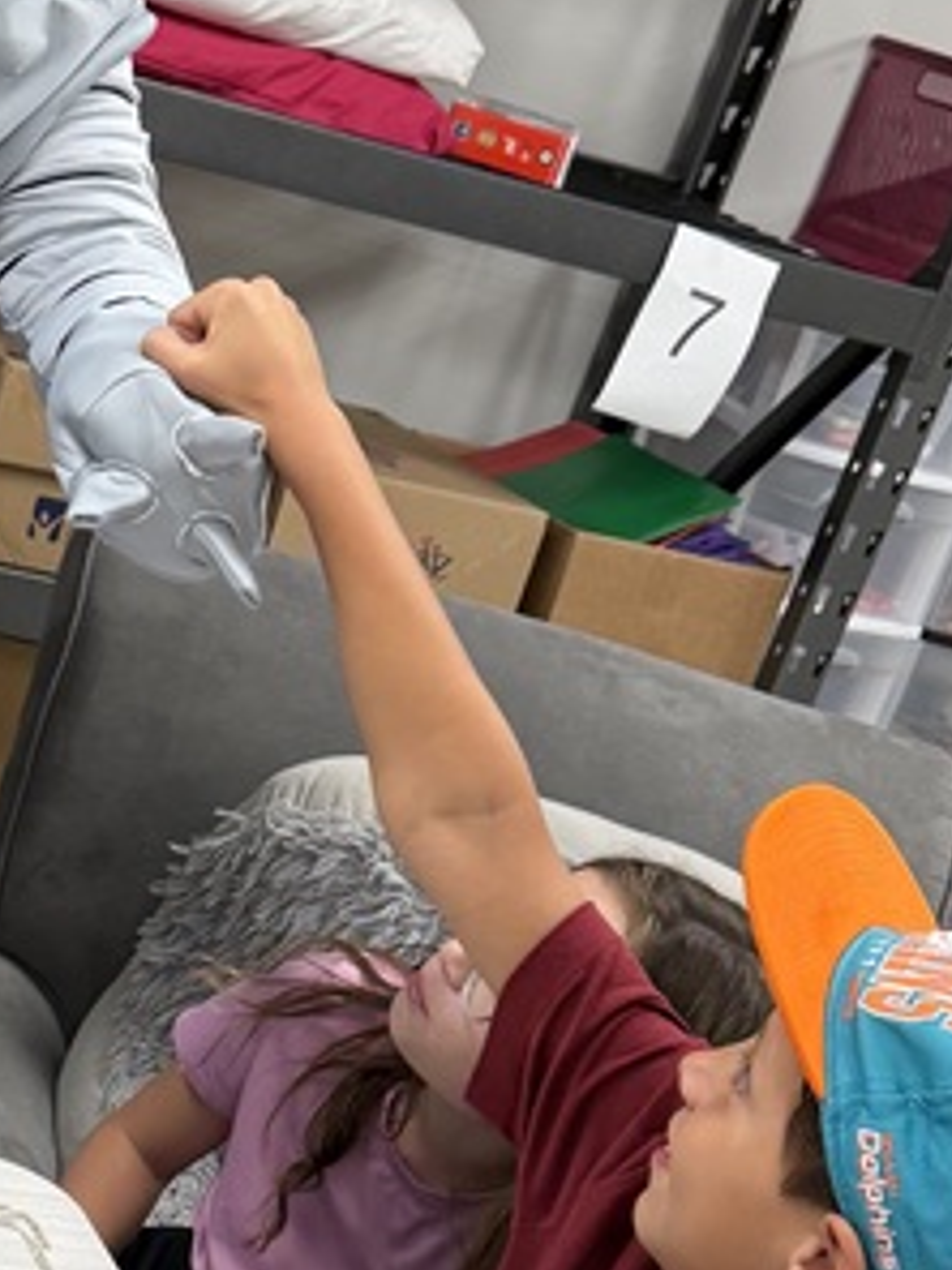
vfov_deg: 23.5
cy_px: 764
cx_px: -137
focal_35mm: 83
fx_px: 3044
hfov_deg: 17.1
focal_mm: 6.76
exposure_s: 1/121
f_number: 1.78
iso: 125
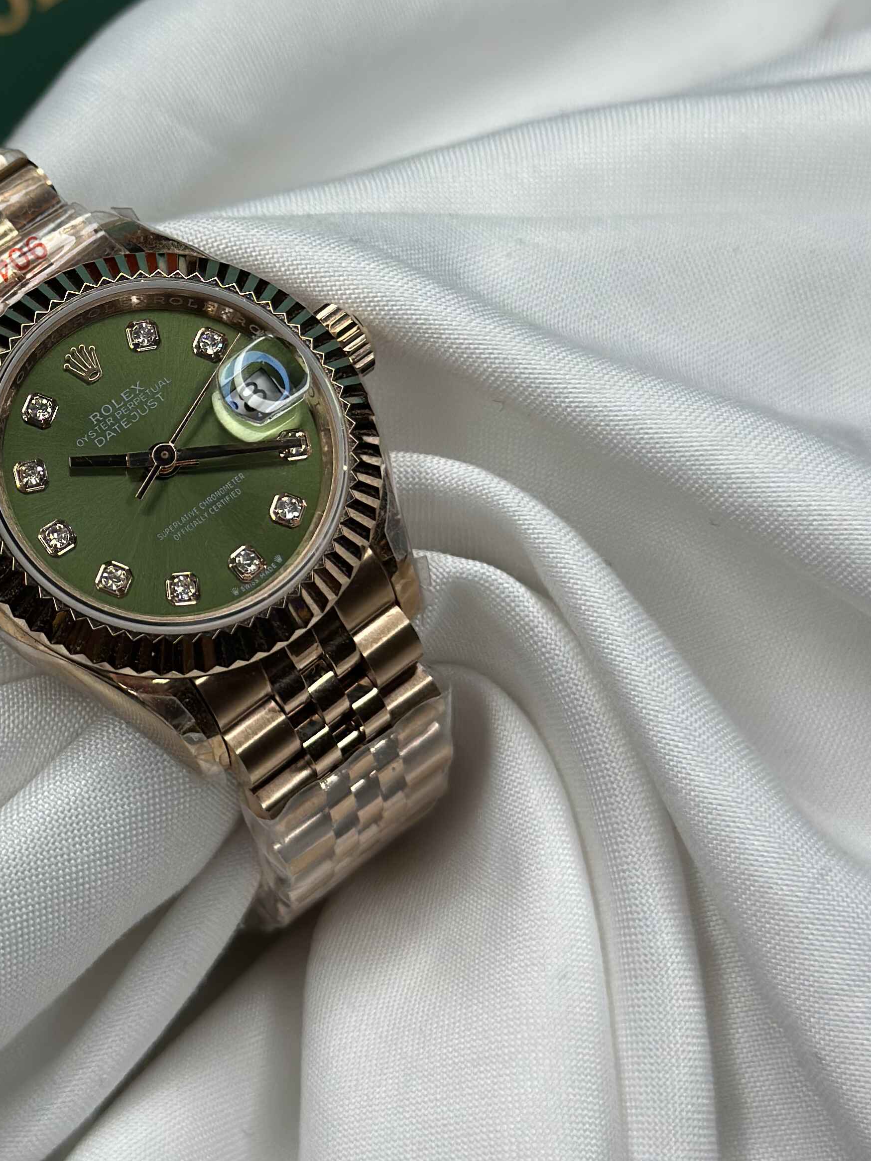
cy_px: 389
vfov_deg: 23.5
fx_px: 2785
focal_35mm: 83
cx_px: 208
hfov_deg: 17.7
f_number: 1.78
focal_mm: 6.86
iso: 80
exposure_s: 1/608
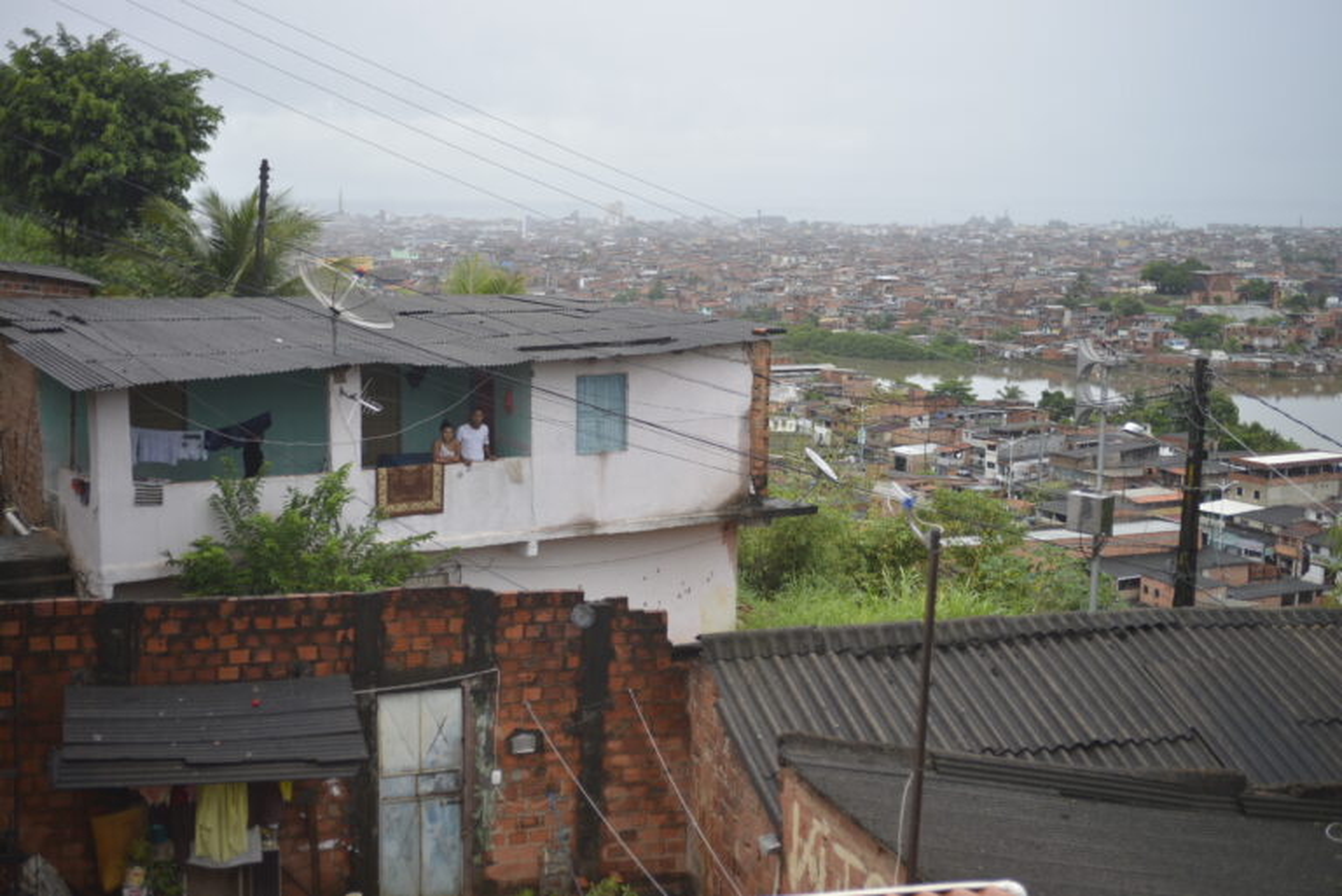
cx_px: 671
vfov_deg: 28.1
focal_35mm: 48
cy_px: 448
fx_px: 1790
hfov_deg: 41.1
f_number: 2.8
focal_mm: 48
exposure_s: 1/160
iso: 200
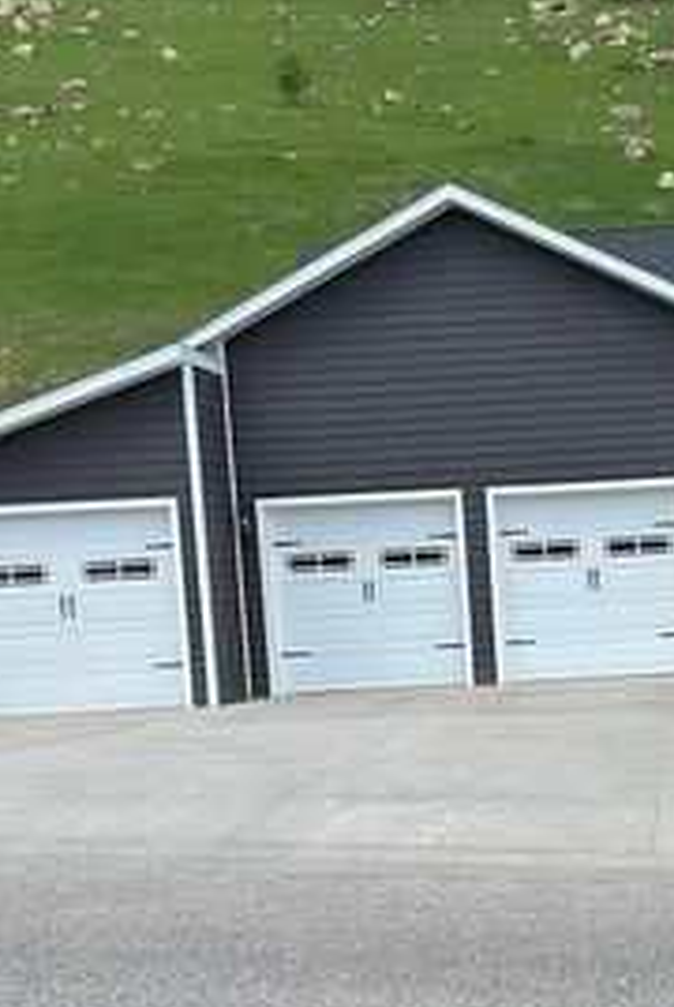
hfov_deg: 23.1
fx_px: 1569
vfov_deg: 35.2
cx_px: 693
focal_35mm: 56
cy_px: 687
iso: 16
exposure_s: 1/855
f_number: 1.8
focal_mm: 3
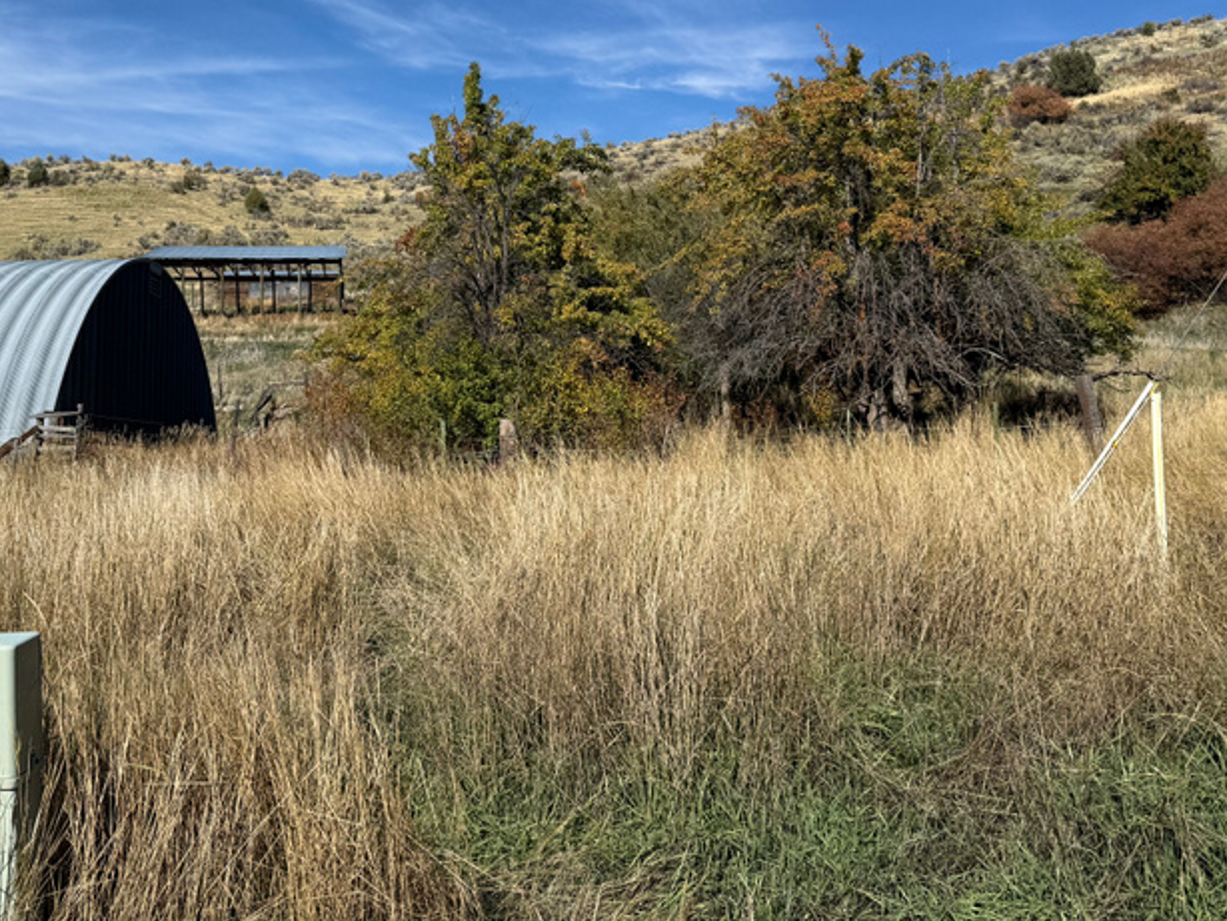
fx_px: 1418
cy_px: 262
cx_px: 398
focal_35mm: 40
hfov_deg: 46.0
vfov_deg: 35.4
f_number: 1.78
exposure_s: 1/6173
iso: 80
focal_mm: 6.76
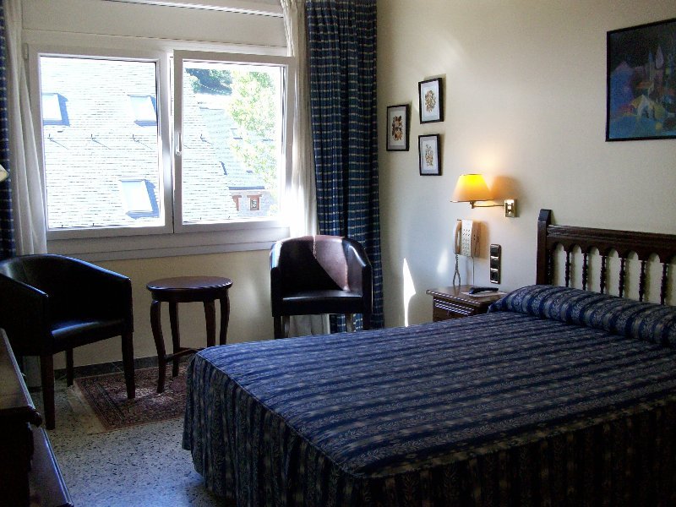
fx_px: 664
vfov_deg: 41.8
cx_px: 338
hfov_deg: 54.0
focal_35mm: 34
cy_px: 254
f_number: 2.8
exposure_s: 1/105
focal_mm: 5.7
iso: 160
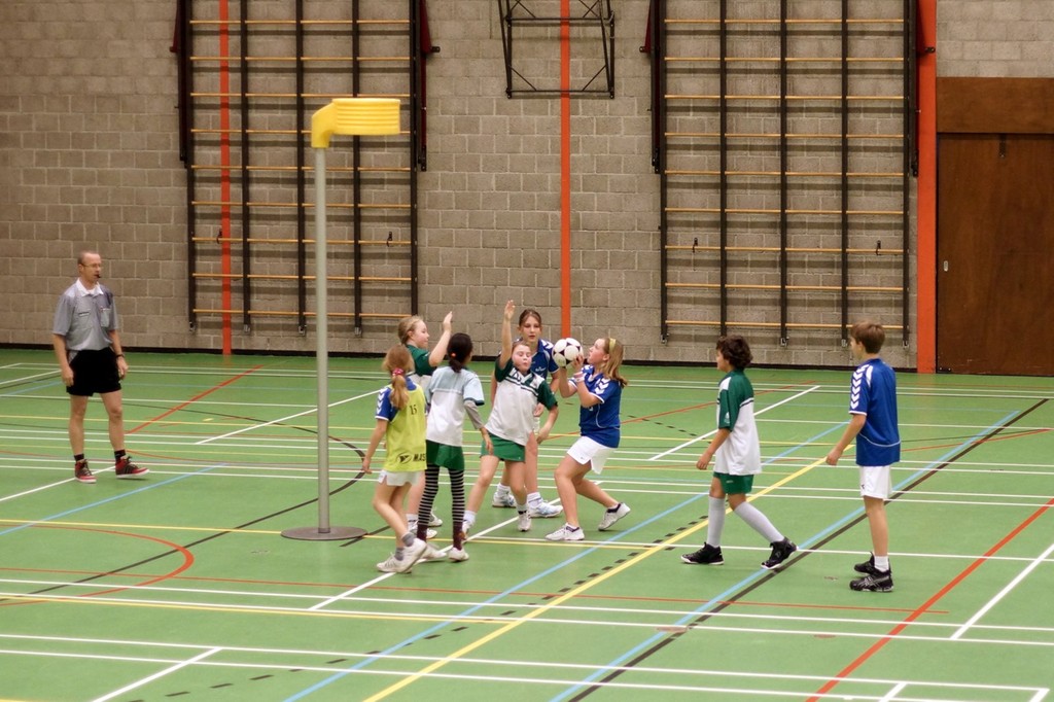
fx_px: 2195
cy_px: 351
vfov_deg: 18.2
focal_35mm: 75
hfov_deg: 27.0
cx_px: 527
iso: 800
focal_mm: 50
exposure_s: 1/160
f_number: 1.7
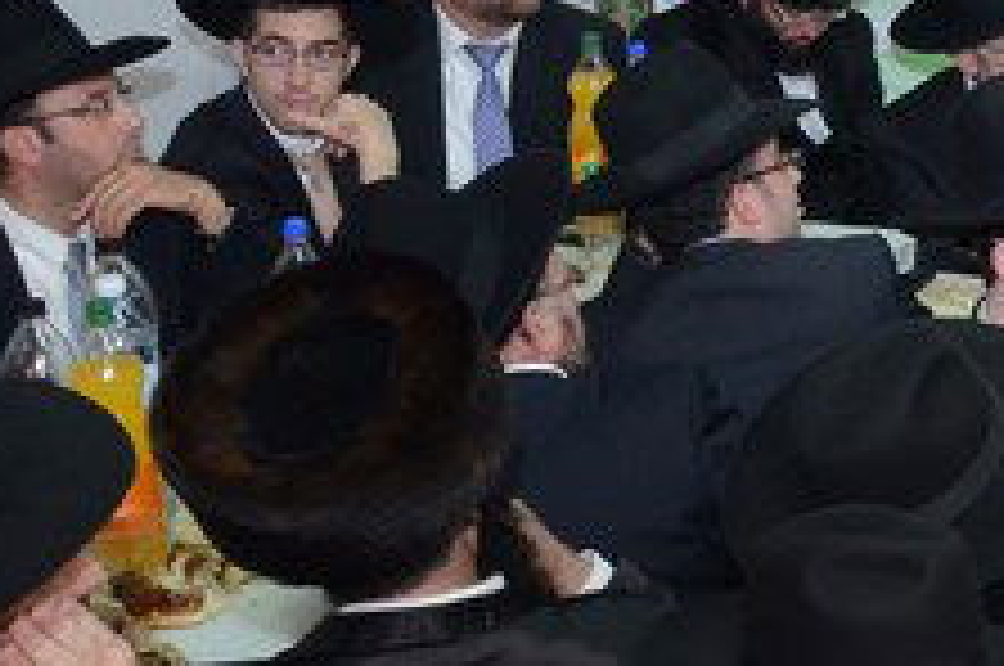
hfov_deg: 17.7
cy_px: 166
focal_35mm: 97
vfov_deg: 14.0
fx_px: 2701
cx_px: 1697
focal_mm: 18
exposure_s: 1/60
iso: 1600
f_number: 5
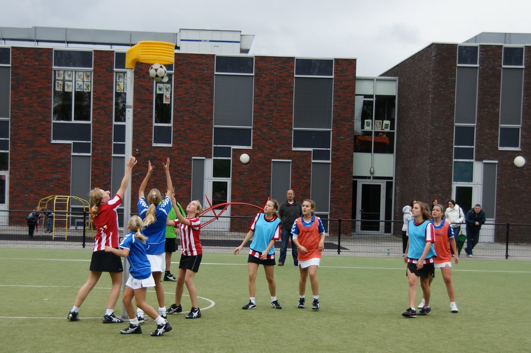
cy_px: 176
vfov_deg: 25.7
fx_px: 774
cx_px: 266
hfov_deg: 37.9
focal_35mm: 52
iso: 100
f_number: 4.5
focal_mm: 35
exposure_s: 1/320
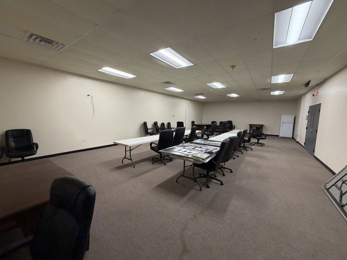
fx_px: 140
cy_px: 130
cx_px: 174
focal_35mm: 14
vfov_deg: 85.7
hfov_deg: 102.1
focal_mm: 2.22
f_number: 2.2
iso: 250
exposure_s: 1/60
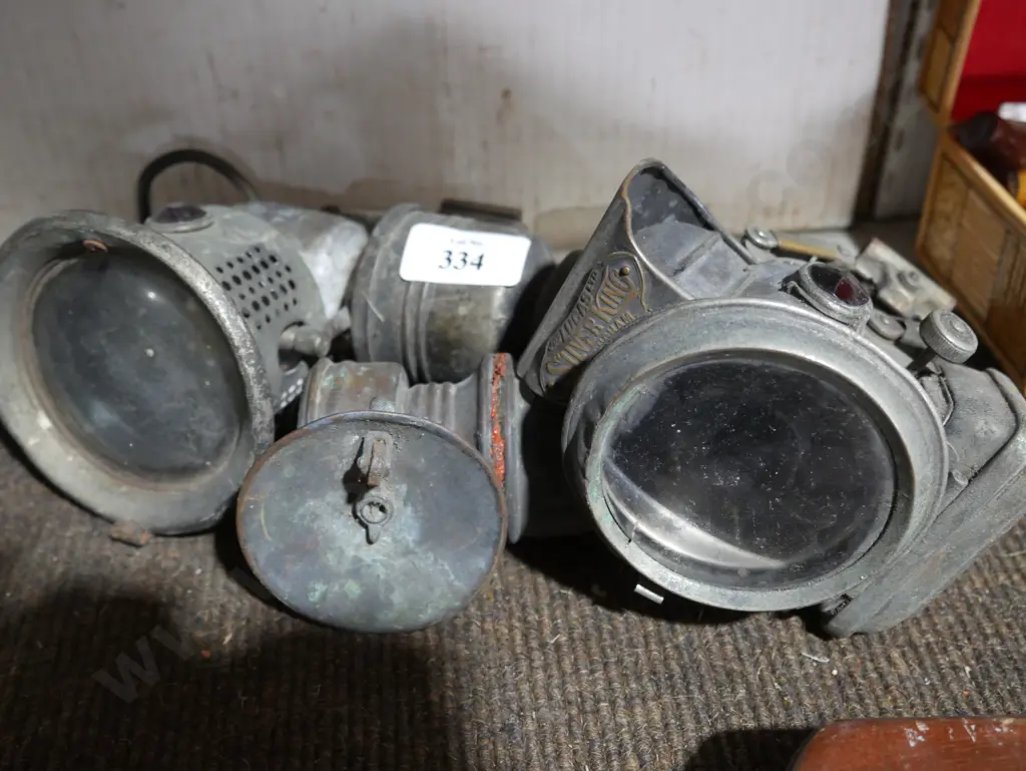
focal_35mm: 40
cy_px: 386
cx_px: 513
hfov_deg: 46.8
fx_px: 1186
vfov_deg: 36.0
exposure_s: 1/60
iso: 1250
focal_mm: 20
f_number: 4.4
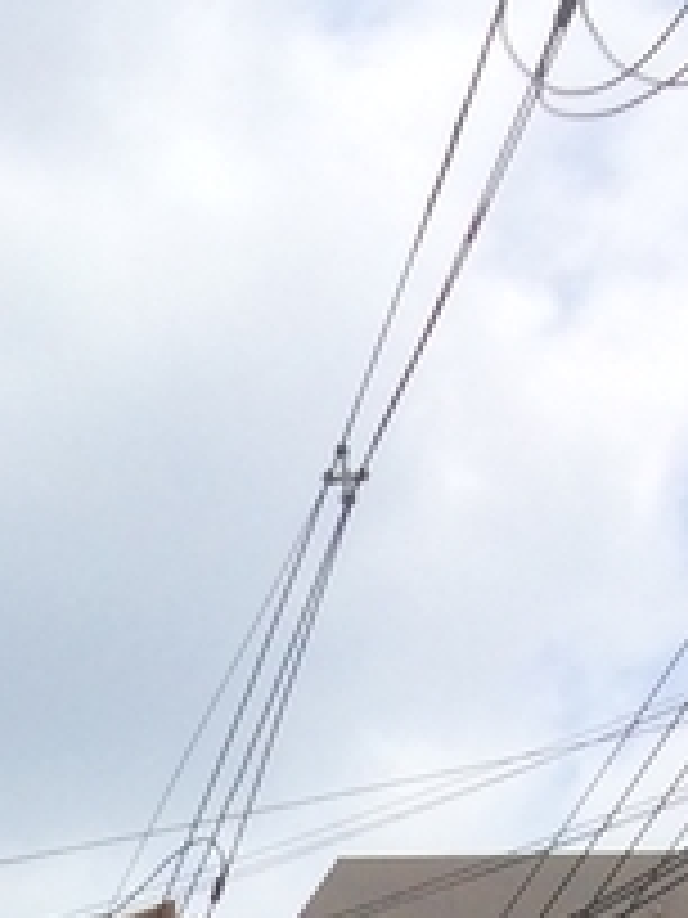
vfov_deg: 9.4
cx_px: -1115
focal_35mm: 171
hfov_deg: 7.9
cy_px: 2664
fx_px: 4532
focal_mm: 4.15
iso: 32
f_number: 2.2
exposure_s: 1/2564
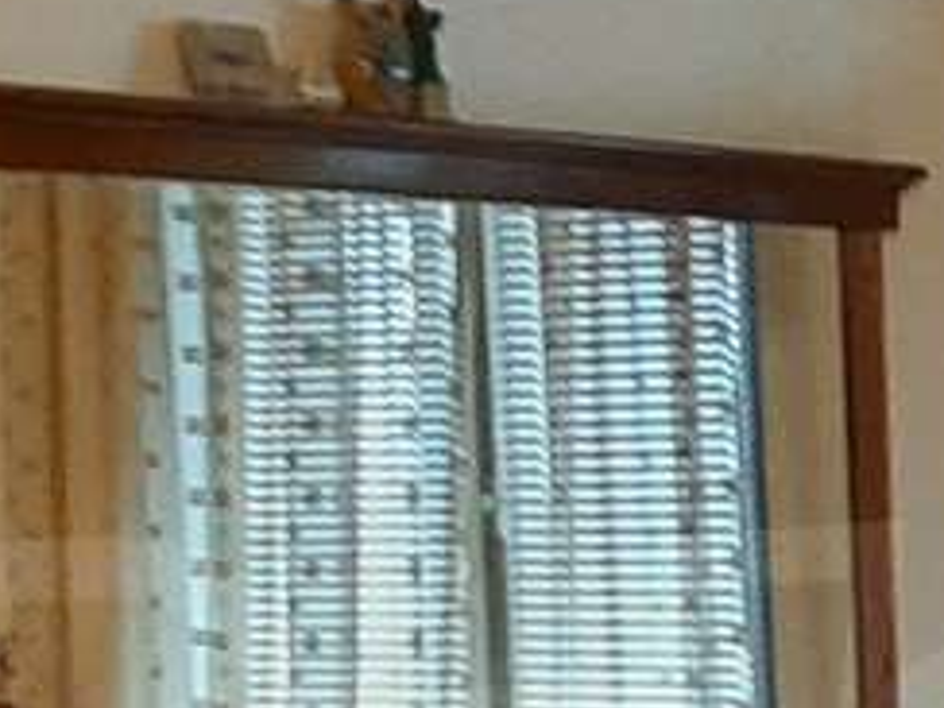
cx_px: 1551
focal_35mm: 160
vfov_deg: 9.0
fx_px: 4363
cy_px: 1066
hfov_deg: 11.6
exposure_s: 1/50
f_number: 1.7
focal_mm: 3.93
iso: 200
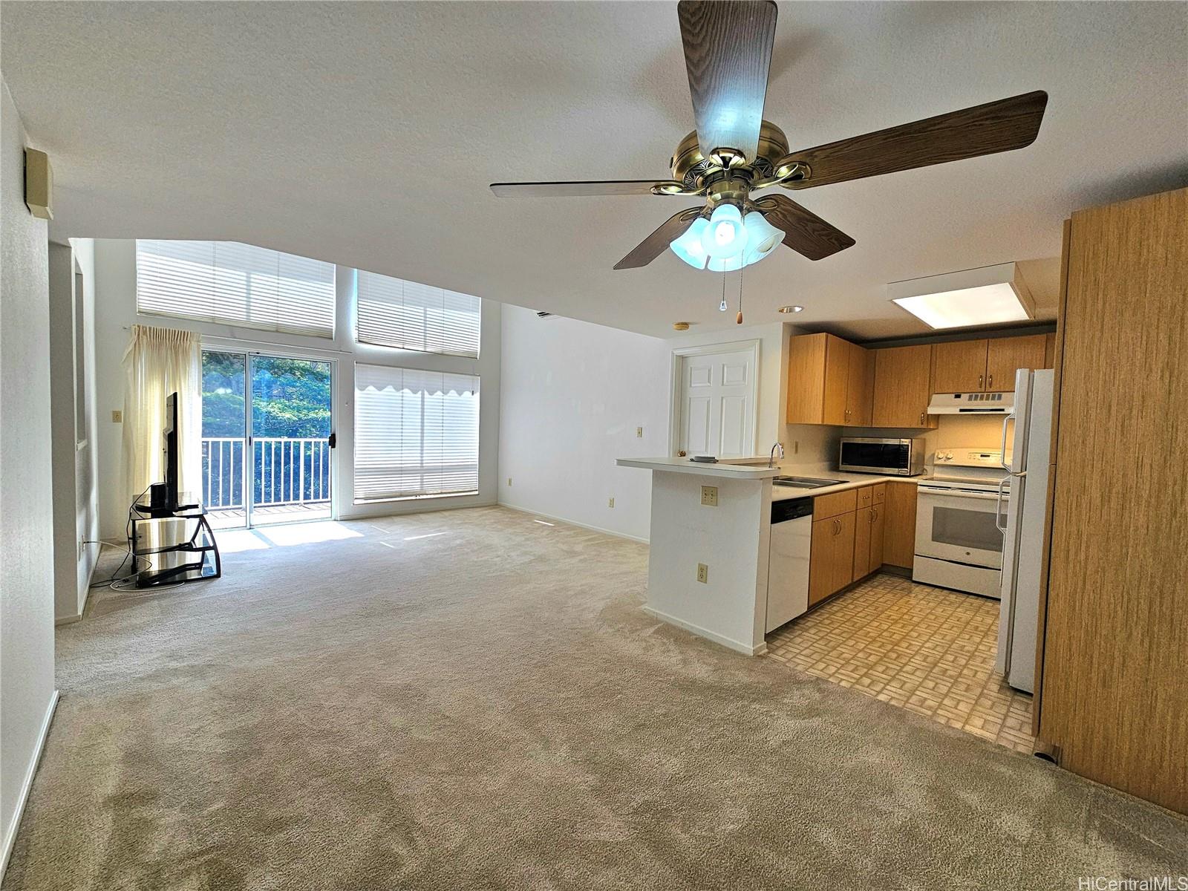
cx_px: 594
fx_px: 446
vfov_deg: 89.9
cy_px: 446
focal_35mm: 13
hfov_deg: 106.2
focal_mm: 2.2
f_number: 2.2
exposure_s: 1/244
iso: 80
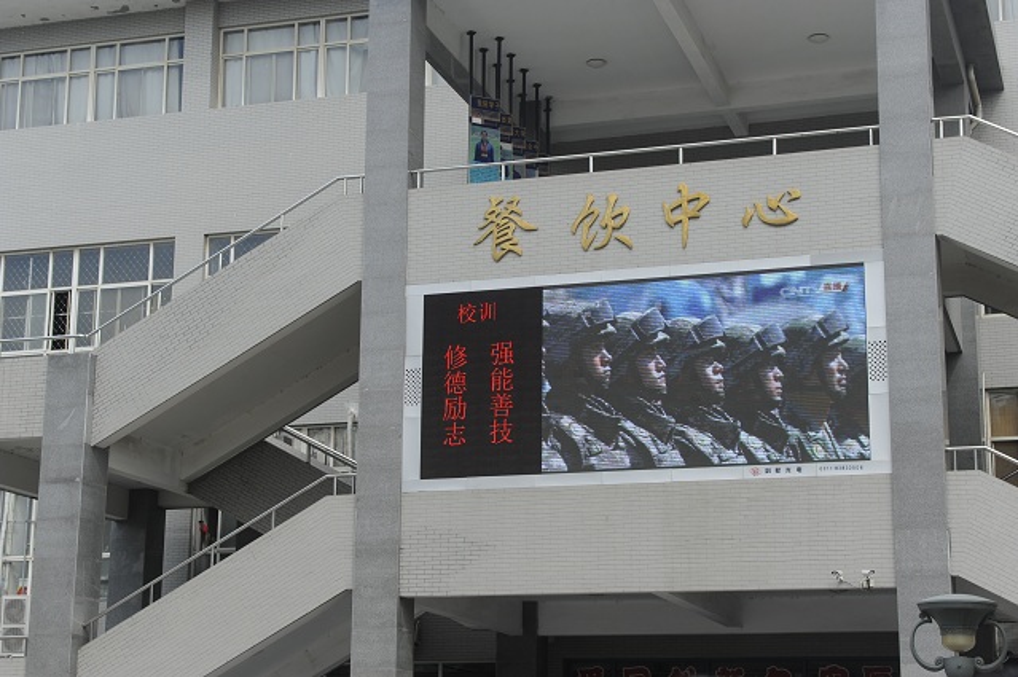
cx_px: 509
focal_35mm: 70
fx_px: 1978
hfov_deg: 28.9
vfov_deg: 19.4
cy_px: 338
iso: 250
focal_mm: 70
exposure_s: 1/250
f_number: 10
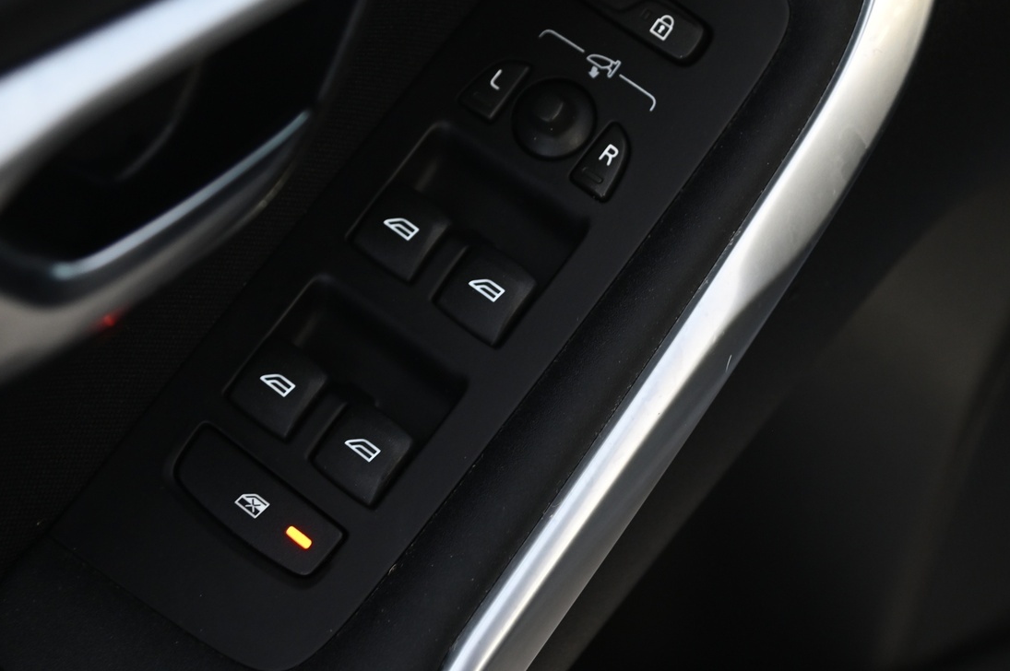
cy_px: 284
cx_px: 564
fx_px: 2411
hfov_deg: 23.7
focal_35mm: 86
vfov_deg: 15.9
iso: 2000
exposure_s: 1/25
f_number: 4
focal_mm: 58
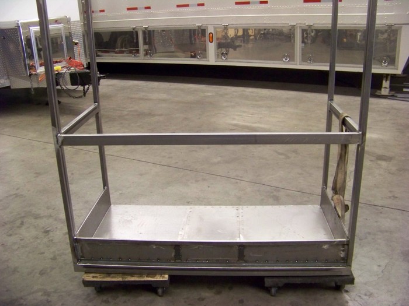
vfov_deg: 39.7
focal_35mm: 36
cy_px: 153
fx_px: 425
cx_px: 204
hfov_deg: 51.4
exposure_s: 1/15
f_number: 2.8
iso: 400
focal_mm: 5.85
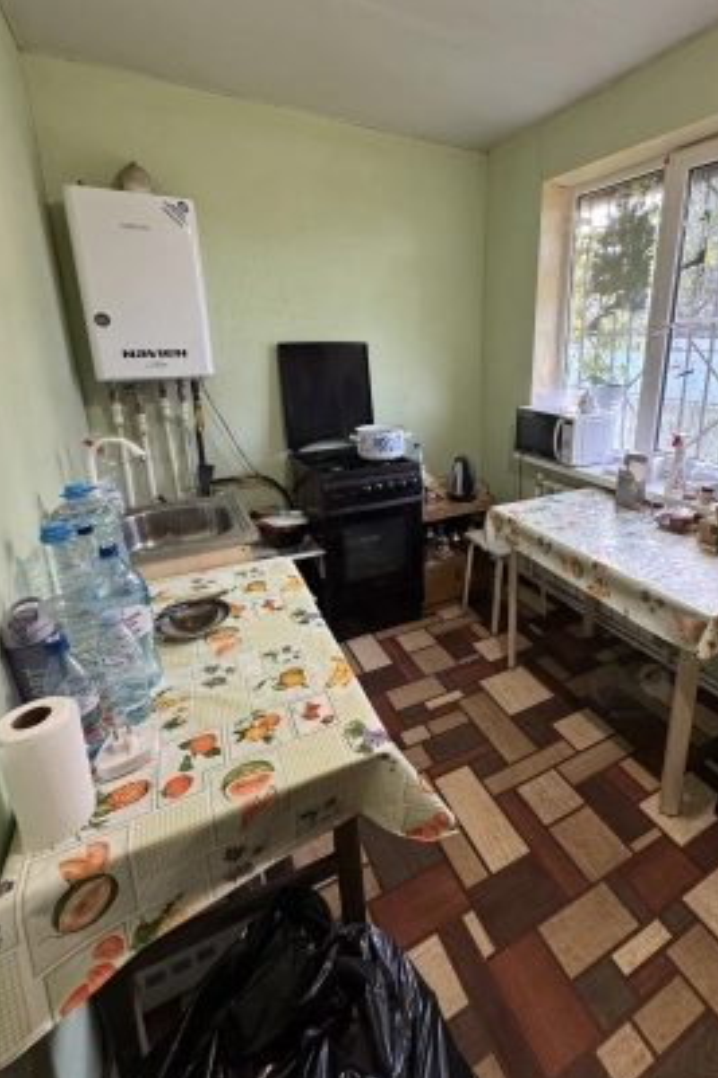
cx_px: 445
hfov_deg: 69.4
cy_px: 476
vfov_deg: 92.9
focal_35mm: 17
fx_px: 509
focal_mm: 2.22
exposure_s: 1/70
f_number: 2.2
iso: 320
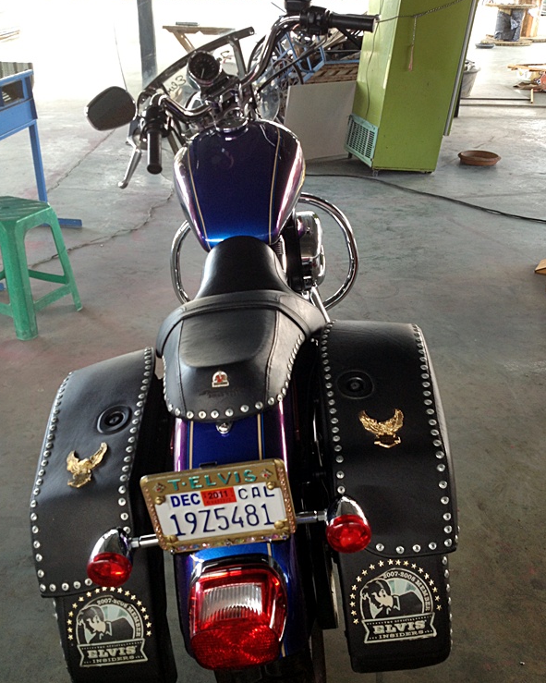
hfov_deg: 40.1
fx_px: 748
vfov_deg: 49.1
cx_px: 271
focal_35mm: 37
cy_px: 360
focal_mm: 4.28
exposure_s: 1/20
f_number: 2.4
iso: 50
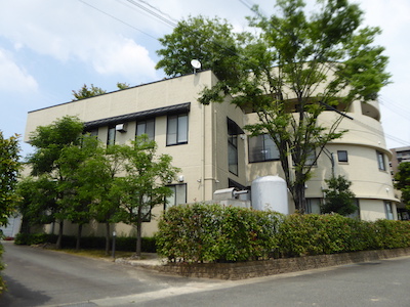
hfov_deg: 69.4
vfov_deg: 54.9
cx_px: 205
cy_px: 154
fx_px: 296
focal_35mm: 25
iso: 100
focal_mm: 4.3
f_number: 3.3
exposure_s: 1/1000
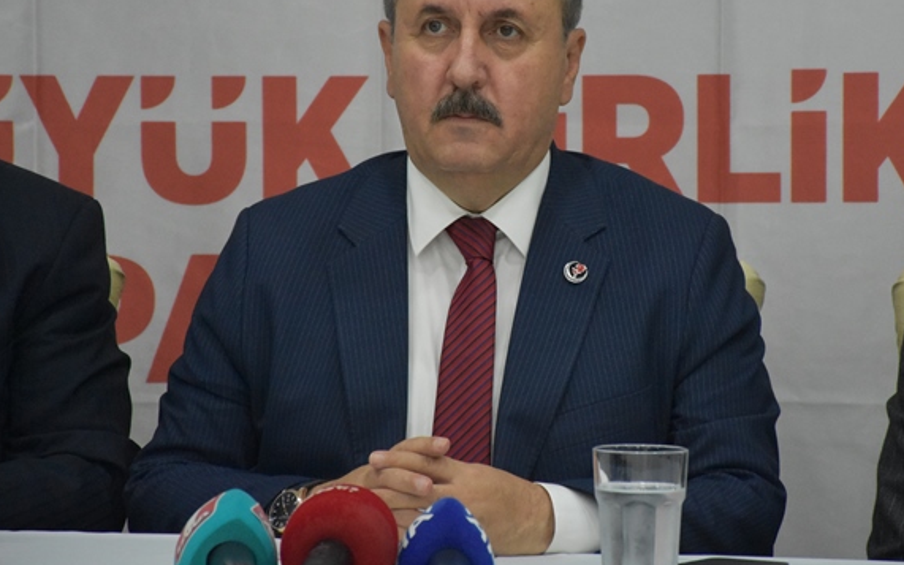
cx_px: 510
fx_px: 6480
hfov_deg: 8.0
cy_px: 210
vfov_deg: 5.0
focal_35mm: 263
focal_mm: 140
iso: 5000
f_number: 5.6
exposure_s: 1/250
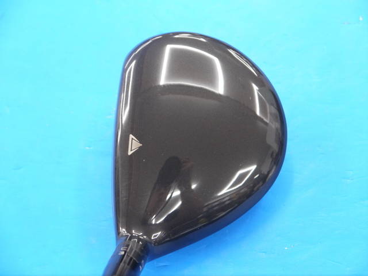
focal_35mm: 84
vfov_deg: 17.6
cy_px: 138
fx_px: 893
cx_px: 184
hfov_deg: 23.3
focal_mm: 42
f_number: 5.6
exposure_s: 1/50
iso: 800
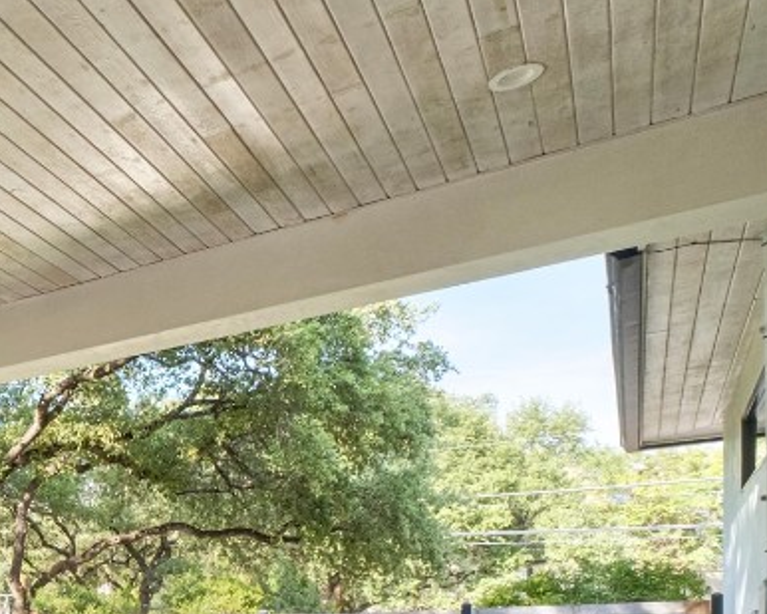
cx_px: -193
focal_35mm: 42
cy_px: 680
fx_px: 954
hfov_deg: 33.8
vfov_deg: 31.5
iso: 640
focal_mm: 10
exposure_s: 1/75
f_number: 8
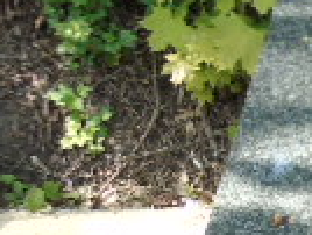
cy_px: 342
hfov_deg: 9.7
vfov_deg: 7.7
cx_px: 594
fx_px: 1725
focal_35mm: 191
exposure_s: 1/60
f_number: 3.9
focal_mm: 7.1
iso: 80
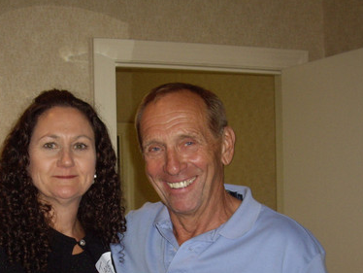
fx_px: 682
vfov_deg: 22.2
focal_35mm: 65
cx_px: 156
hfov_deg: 29.8
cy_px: 229
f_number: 2.8
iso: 200
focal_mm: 7.9
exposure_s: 1/40
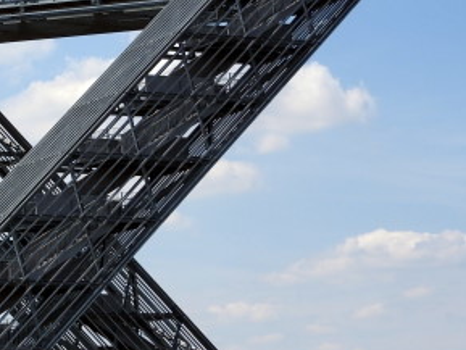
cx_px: -16
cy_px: 142
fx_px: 1939
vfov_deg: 10.3
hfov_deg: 13.5
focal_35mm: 144
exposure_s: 1/1250
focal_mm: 11.6
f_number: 4.2
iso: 100
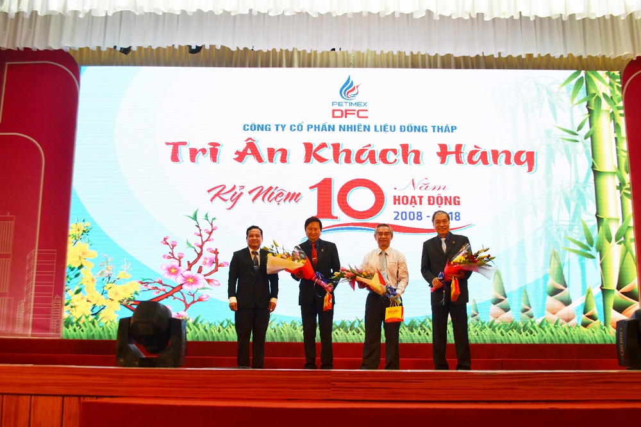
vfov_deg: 36.8
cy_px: 214
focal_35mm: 36
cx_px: 320
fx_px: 641
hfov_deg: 53.1
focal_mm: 24
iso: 400
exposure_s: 1/125
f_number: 5.6
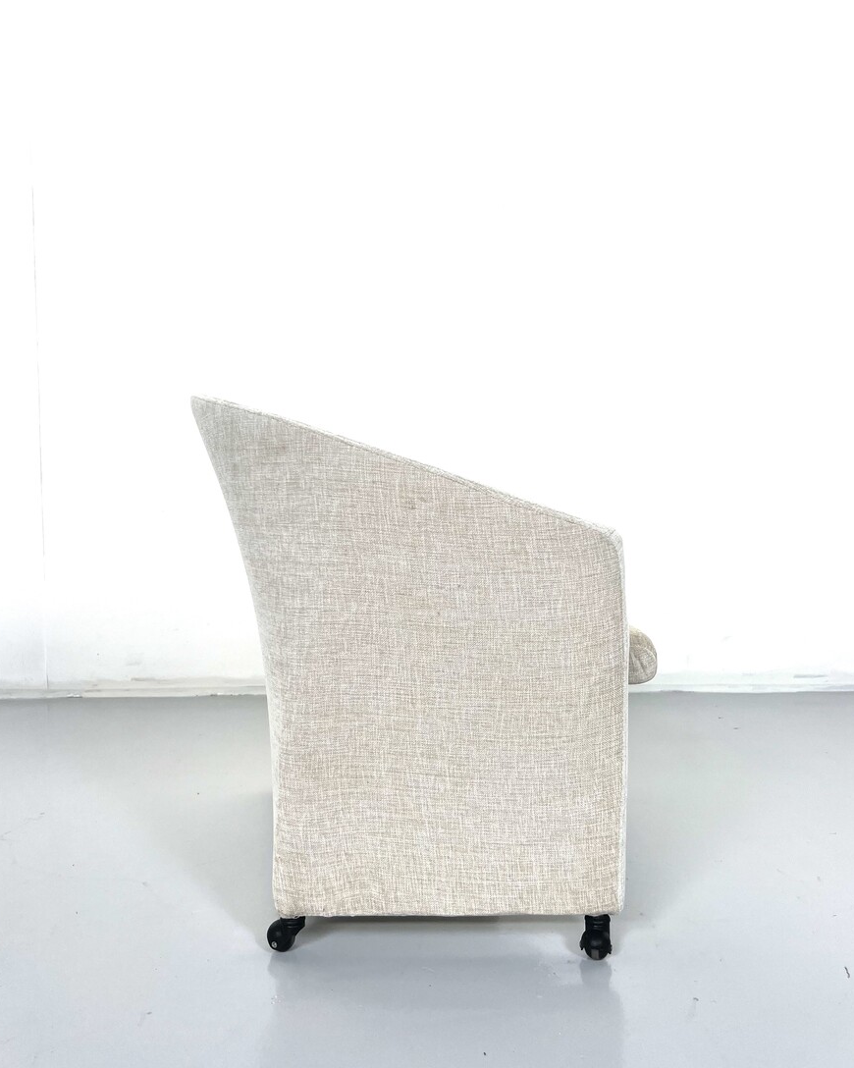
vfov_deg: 62.2
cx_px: 429
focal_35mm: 28
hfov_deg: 51.5
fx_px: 885
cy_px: 526
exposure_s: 1/521
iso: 50
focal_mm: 5.7
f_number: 1.5
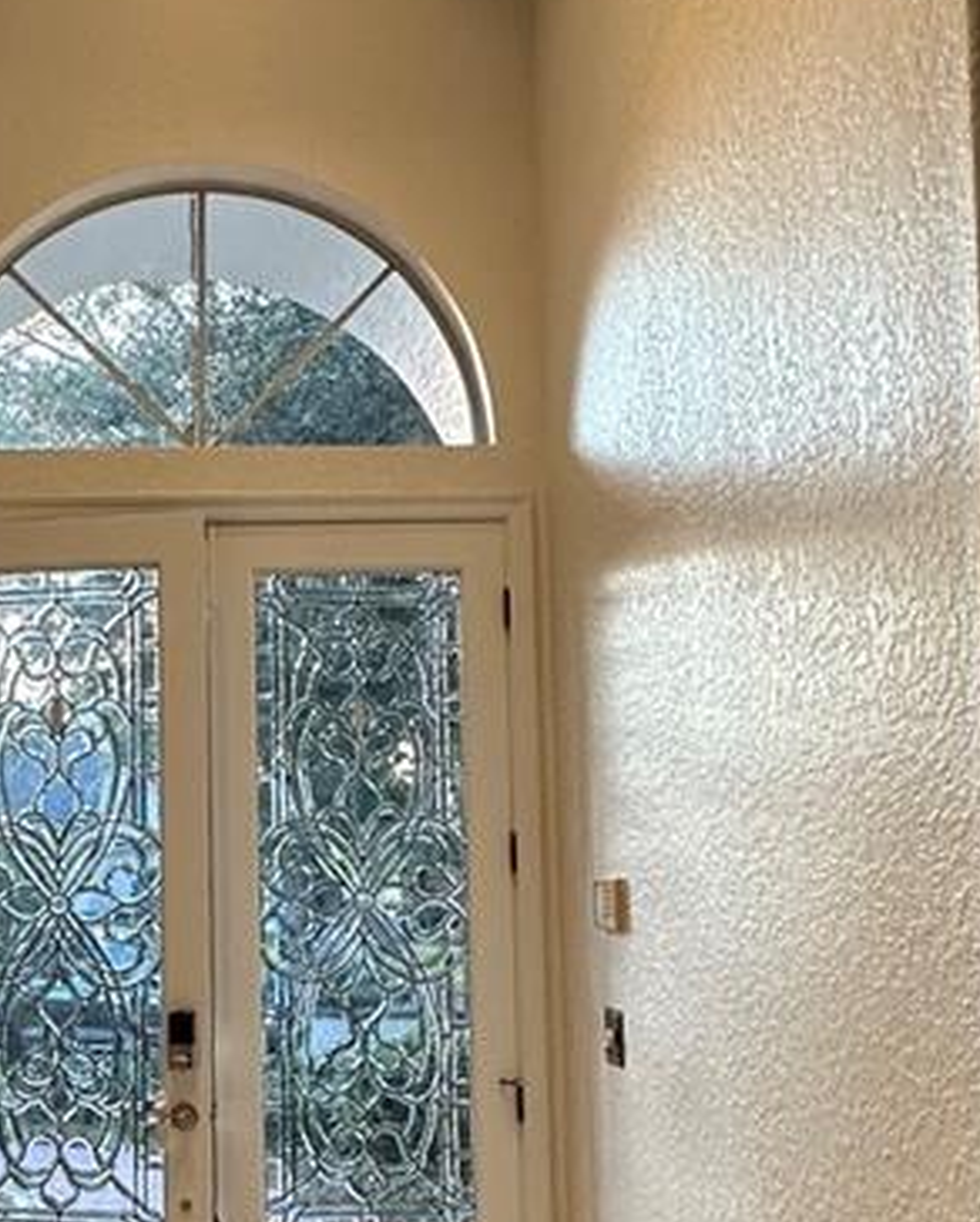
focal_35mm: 45
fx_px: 1629
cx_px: 144
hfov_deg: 32.2
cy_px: 782
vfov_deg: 40.8
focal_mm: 2.22
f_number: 2.2
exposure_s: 1/120
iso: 250
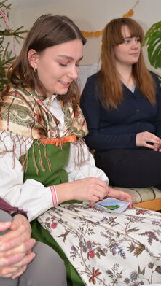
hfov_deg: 24.5
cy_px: 142
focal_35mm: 49
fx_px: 371
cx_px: 85
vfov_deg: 42.1
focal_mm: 46
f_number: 4.2
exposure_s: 1/60
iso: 800
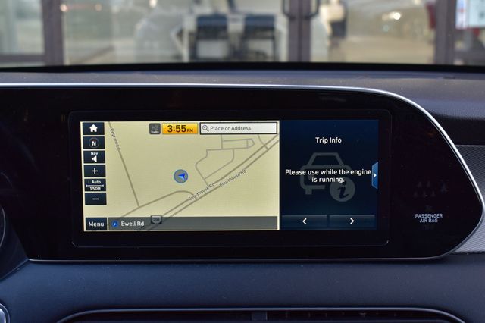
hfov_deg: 35.1
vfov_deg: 23.8
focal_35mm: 57
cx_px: 242
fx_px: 767
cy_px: 162
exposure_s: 1/50
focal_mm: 38
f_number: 8
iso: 400
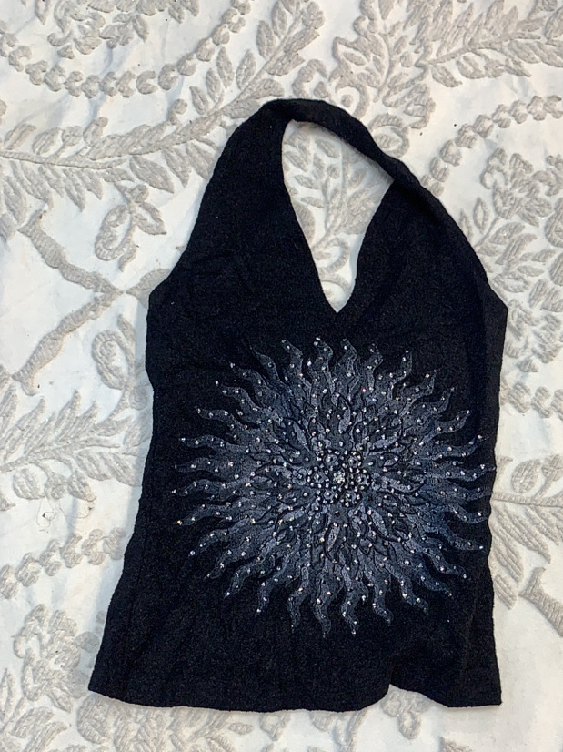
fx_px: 738
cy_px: 456
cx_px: 362
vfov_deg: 53.5
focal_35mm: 34
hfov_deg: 41.4
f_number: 1.8
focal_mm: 4.25
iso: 40
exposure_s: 1/100
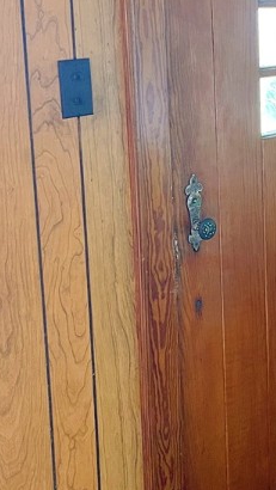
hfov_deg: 23.0
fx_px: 663
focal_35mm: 51
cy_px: 129
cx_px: 245
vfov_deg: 39.6
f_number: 1.6
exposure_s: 1/52
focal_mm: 5.1
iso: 500
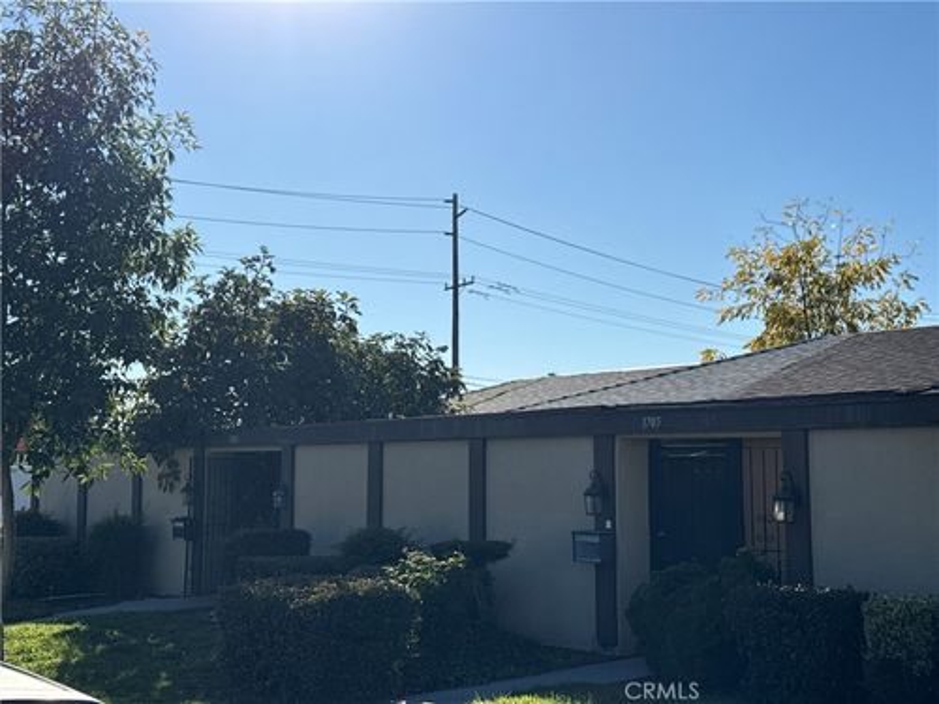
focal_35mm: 48
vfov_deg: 30.3
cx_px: 470
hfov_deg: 39.7
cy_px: 352
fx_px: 1302
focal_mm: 6.76
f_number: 1.78
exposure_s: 1/9901
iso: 64
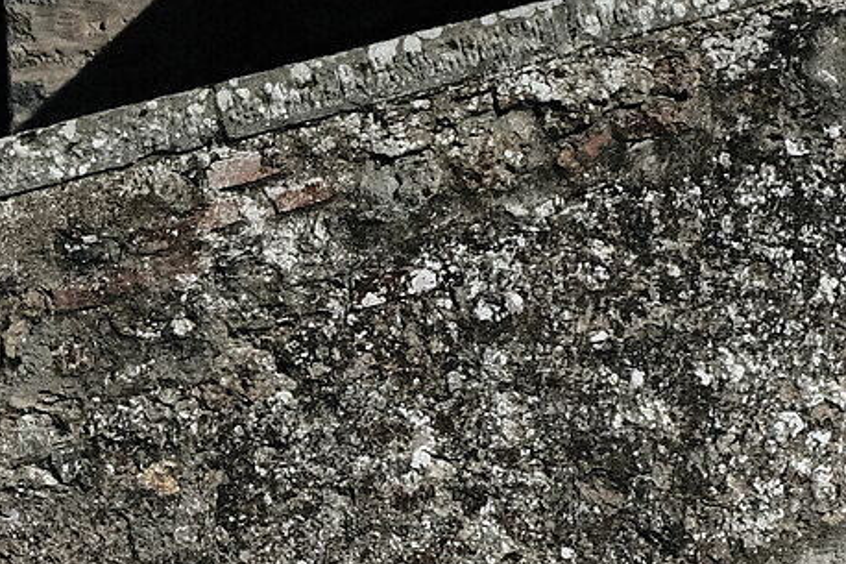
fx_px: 6530
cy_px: 926
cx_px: -837
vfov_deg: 4.9
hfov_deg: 7.1
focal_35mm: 278
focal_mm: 35
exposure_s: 1/1800
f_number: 7.1
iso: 400
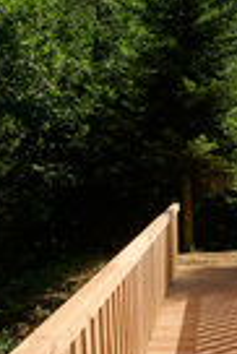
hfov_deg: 20.3
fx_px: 650
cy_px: 341
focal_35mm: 66
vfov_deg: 28.8
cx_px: 214
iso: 64
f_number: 8
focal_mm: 20
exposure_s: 1/250
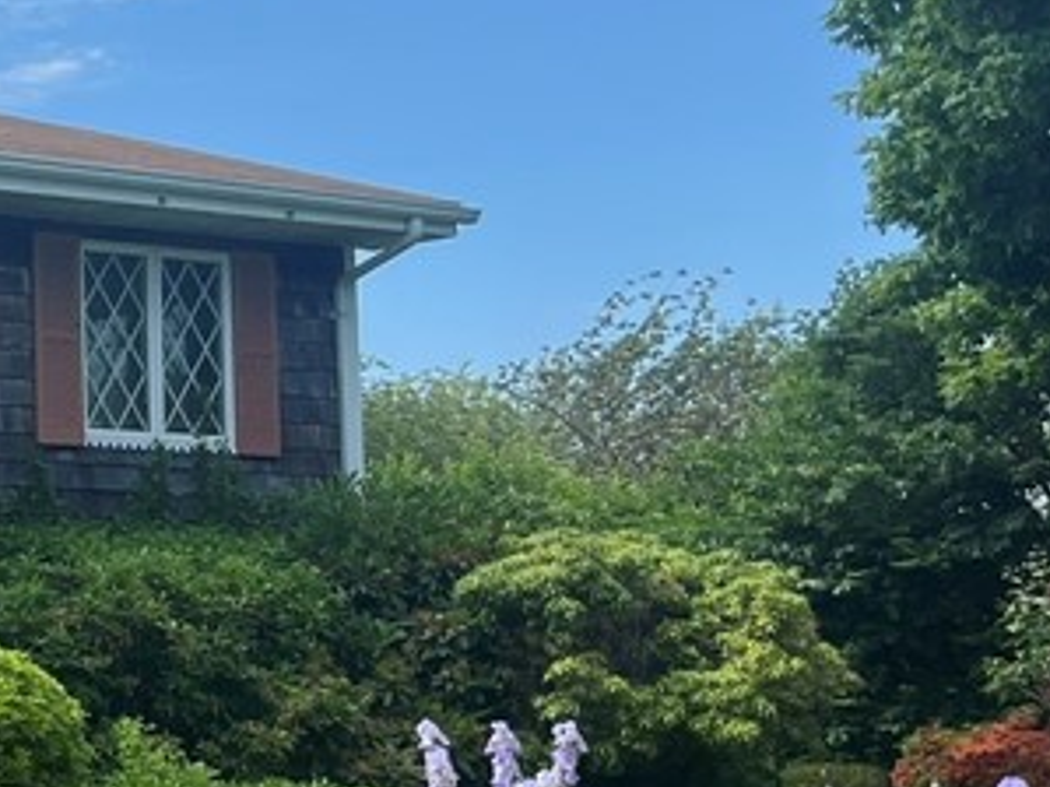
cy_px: 464
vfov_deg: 16.6
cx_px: -692
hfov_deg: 18.5
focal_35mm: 89
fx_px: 2699
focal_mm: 5.1
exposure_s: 1/2825
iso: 50
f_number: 1.6
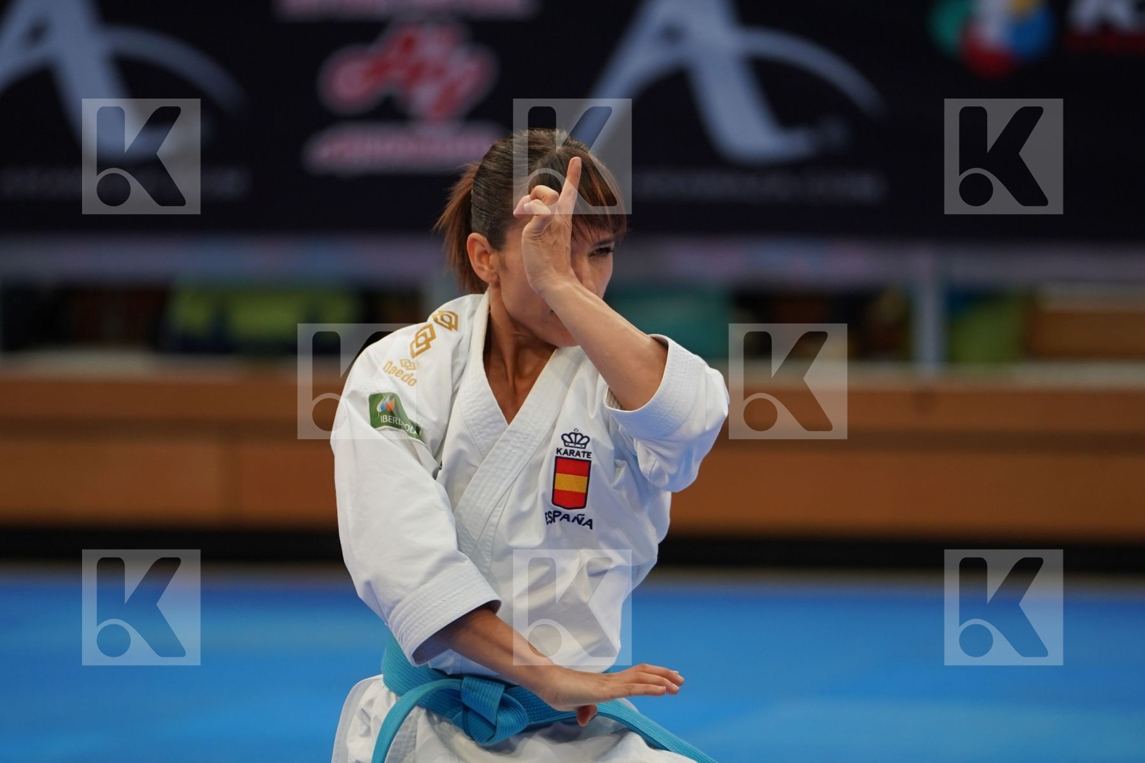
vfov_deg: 4.6
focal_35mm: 300
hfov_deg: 6.9
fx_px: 9541
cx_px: 572
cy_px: 382
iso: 640
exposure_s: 1/500
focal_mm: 200
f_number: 2.8
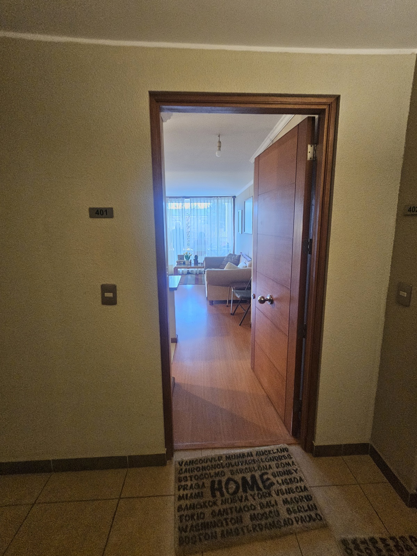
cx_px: 208
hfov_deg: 89.9
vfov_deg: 106.2
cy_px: 278
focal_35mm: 13
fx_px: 209
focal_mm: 2.2
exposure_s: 1/33
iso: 500
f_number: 2.2
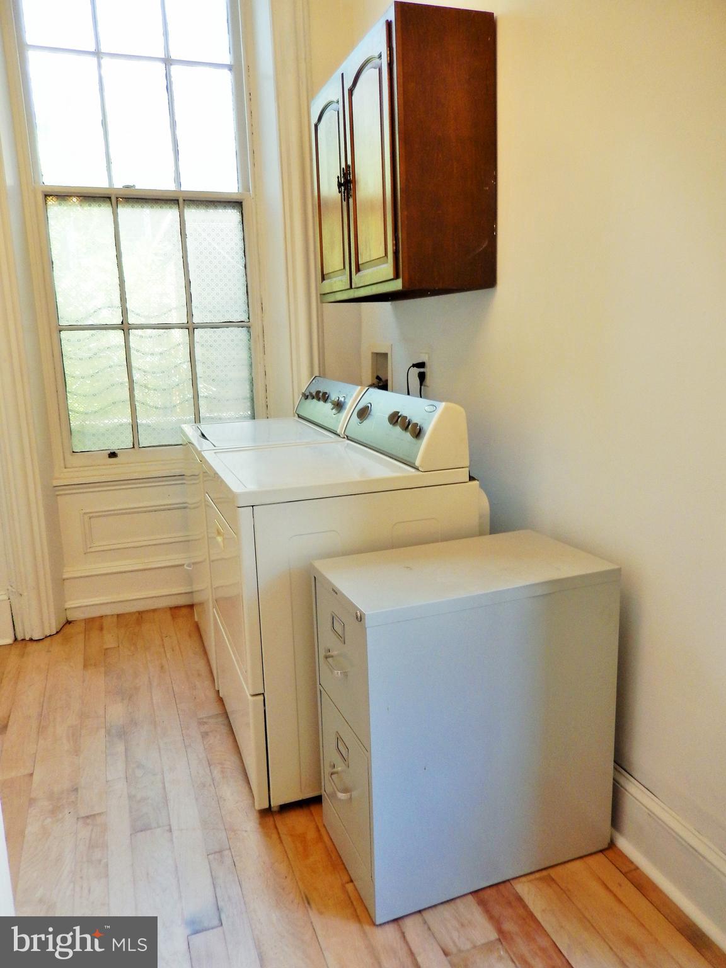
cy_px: 484
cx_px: 363
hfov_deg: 54.9
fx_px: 699
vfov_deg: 69.4
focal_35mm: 25
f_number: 3.4
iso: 125
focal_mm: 4.5
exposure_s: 1/30
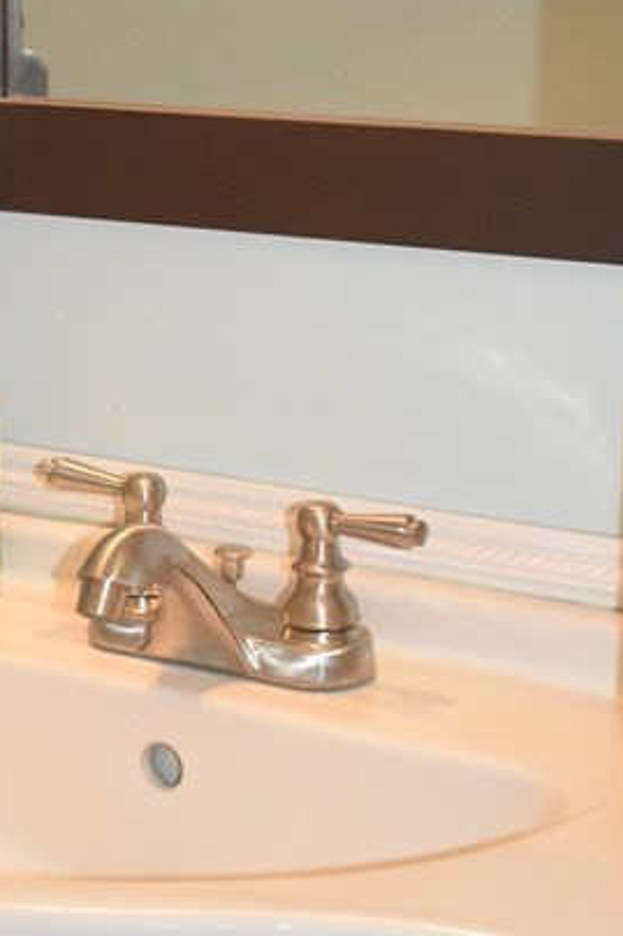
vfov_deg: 17.1
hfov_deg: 11.1
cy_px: 491
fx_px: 3115
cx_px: -245
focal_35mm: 120
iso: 1400
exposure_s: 1/60
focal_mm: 21
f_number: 3.8
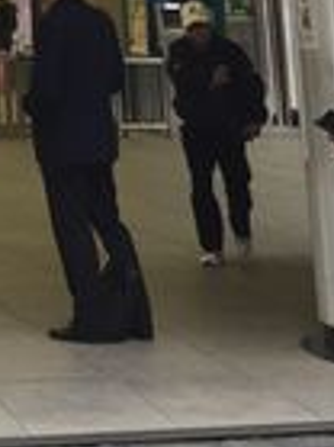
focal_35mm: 134
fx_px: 1727
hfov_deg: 10.4
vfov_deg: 12.4
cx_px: -267
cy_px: -527
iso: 40
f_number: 2.2
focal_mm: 4.15
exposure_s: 1/60
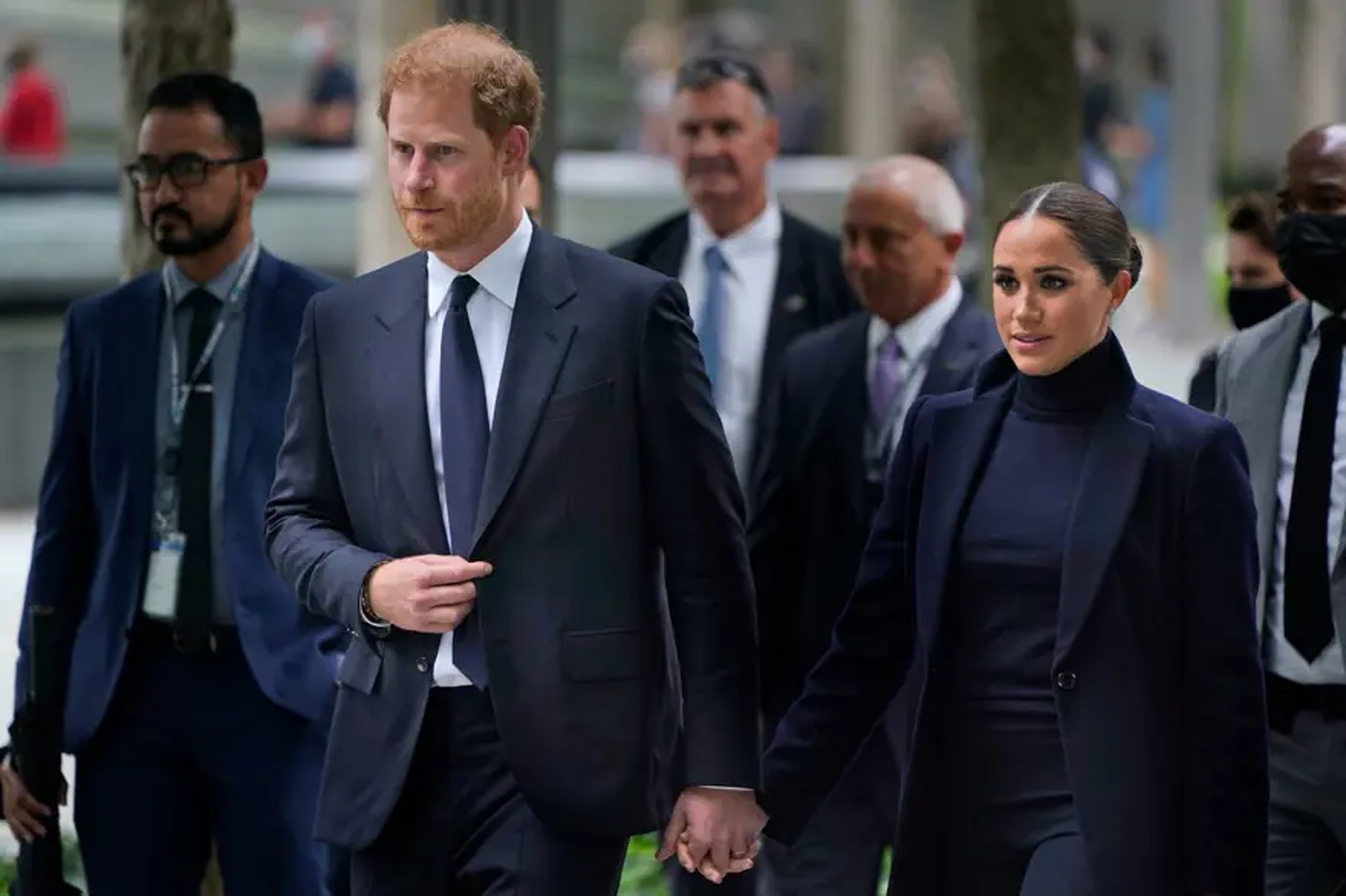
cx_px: 673
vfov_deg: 3.4
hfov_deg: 5.2
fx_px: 14949
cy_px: 448
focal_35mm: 400
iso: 1600
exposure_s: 1/250
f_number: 6.3
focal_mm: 400
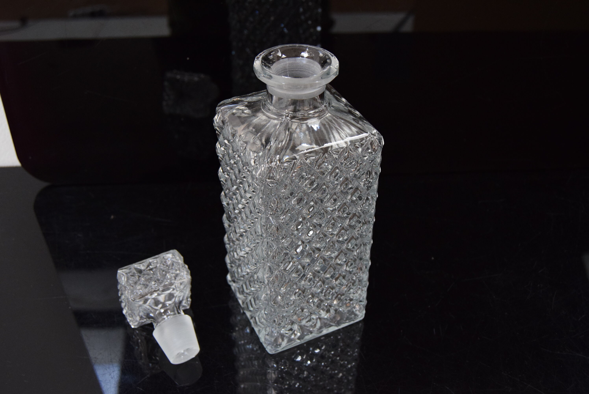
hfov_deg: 49.5
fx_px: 639
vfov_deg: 34.3
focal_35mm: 39
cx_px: 294
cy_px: 197
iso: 1600
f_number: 5
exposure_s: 1/100
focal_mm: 26
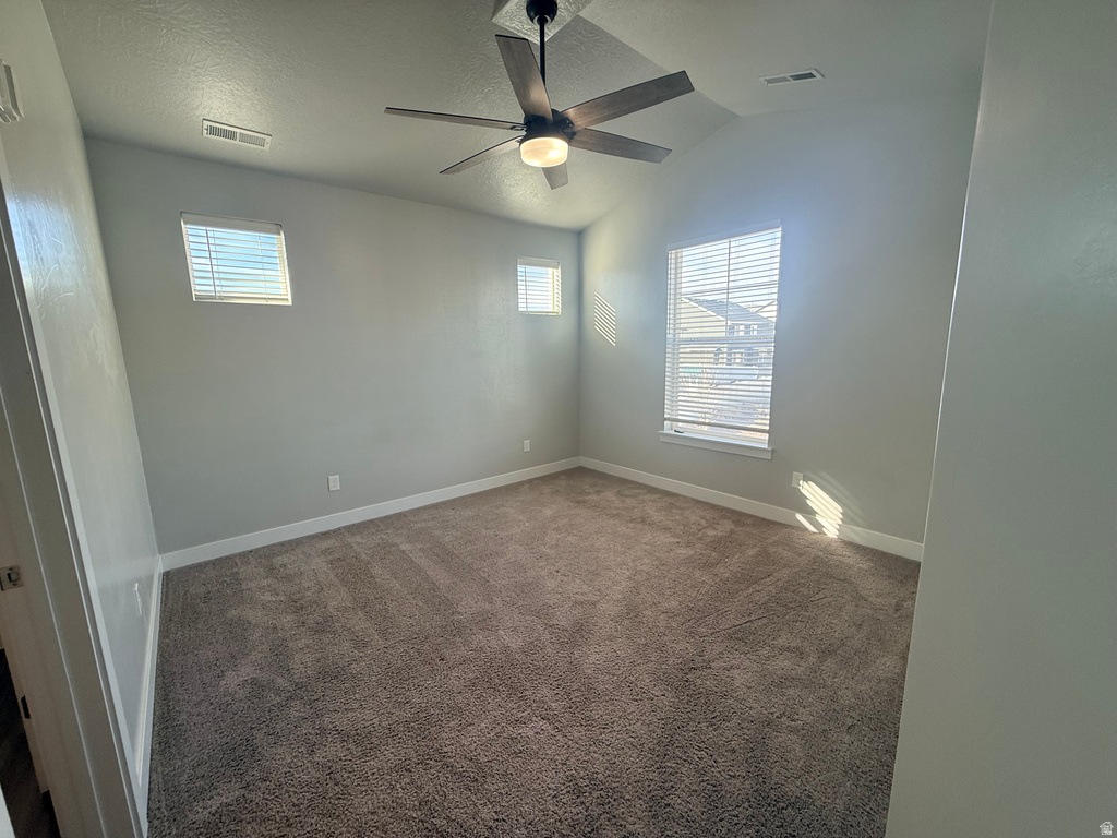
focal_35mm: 14
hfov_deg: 102.1
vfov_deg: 85.7
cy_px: 419
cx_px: 558
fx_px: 452
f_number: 2.2
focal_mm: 2.22
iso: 80
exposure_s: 1/120
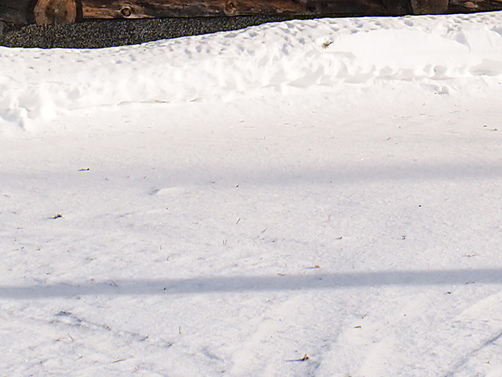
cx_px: 397
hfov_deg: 10.4
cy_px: -472
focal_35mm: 189
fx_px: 2741
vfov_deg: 7.4
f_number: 5.6
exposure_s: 1/800
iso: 200
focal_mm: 20
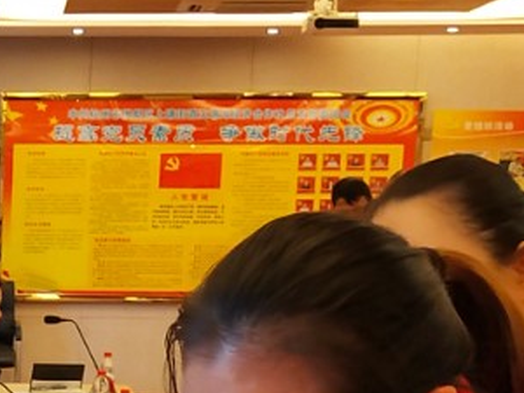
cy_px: 730
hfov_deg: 11.8
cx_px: -271
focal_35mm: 160
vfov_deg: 8.9
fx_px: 2422
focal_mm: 3.95
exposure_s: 1/50
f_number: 1.8
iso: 211
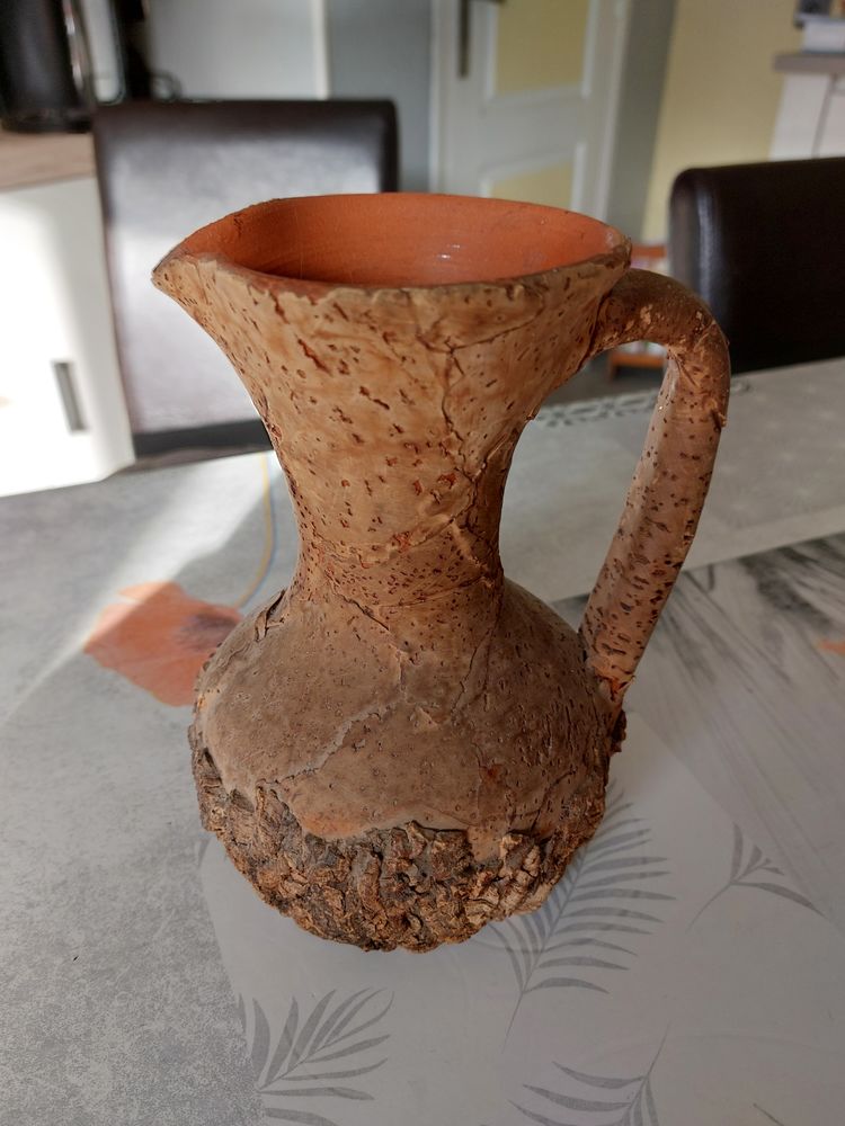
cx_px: 422
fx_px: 814
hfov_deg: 54.9
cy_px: 563
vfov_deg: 69.4
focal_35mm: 25
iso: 40
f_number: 1.8
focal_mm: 5.23
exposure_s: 1/50
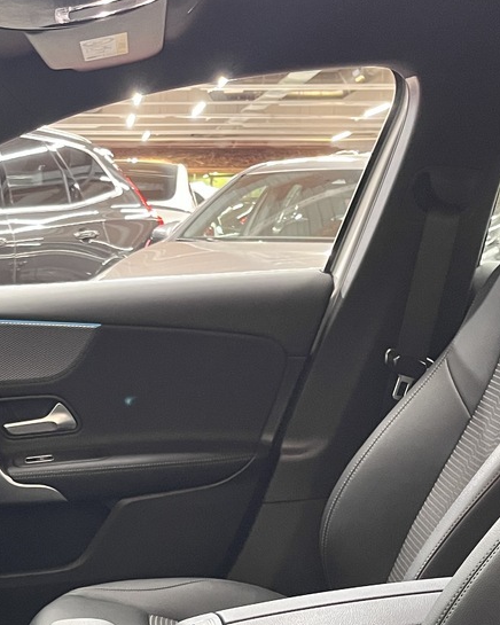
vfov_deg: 27.4
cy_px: 550
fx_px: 1239
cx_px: 48
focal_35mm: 67
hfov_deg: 22.3
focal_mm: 5.1
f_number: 1.6
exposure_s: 1/47
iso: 500
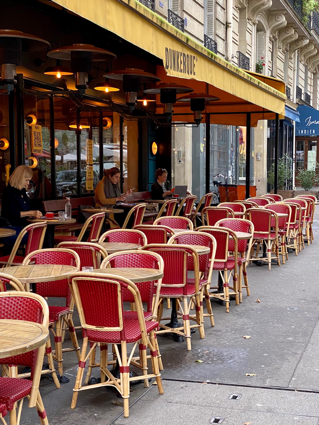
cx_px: 160
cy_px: 212
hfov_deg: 28.0
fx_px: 639
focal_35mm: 52
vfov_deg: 36.8
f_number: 2
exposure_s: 1/50
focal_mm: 6
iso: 125
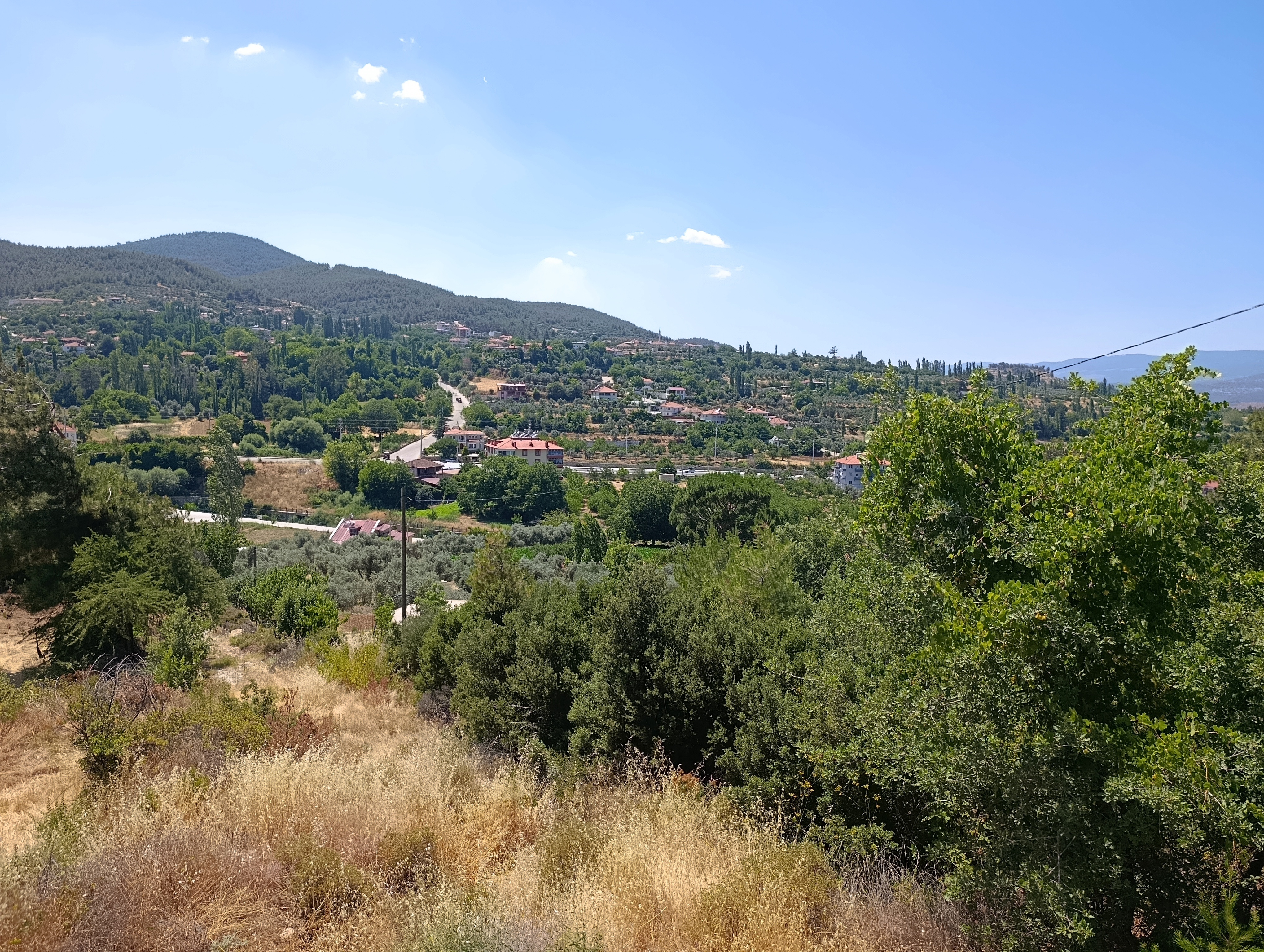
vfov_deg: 59.0
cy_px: 476
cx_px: 632
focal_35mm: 23
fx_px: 841
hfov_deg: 73.8
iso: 50
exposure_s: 1/645
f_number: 1.65
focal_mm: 6.11
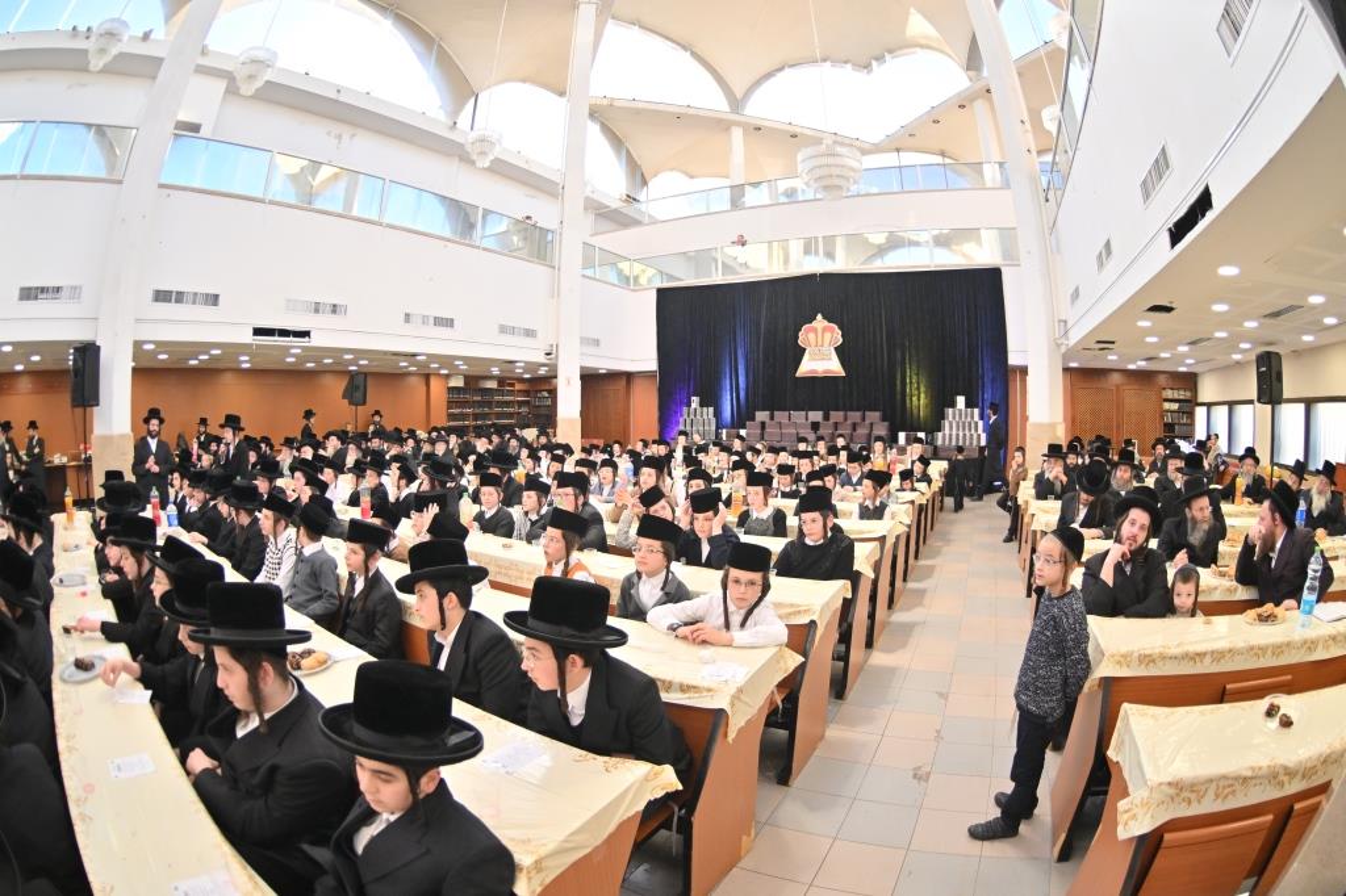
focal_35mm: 15
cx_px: 673
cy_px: 448
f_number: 2.8
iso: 640
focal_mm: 10.5
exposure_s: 1/400
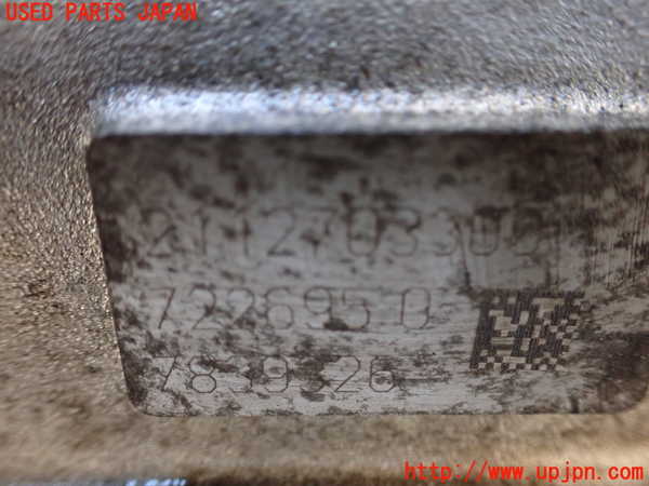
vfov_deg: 46.8
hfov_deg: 60.0
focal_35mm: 30
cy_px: 243
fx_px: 562
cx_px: 324
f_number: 2.3
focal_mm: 5.4
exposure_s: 1/80
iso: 800
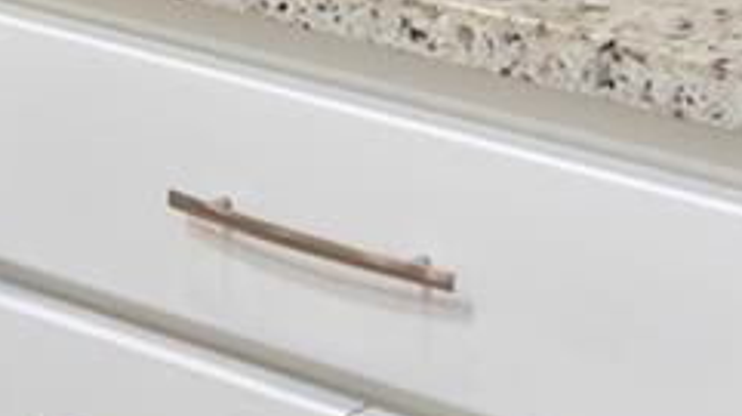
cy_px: -706
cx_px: 363
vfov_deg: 6.7
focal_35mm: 167
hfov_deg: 12.9
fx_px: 3282
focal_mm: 24
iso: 100
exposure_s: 1/3
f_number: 7.1
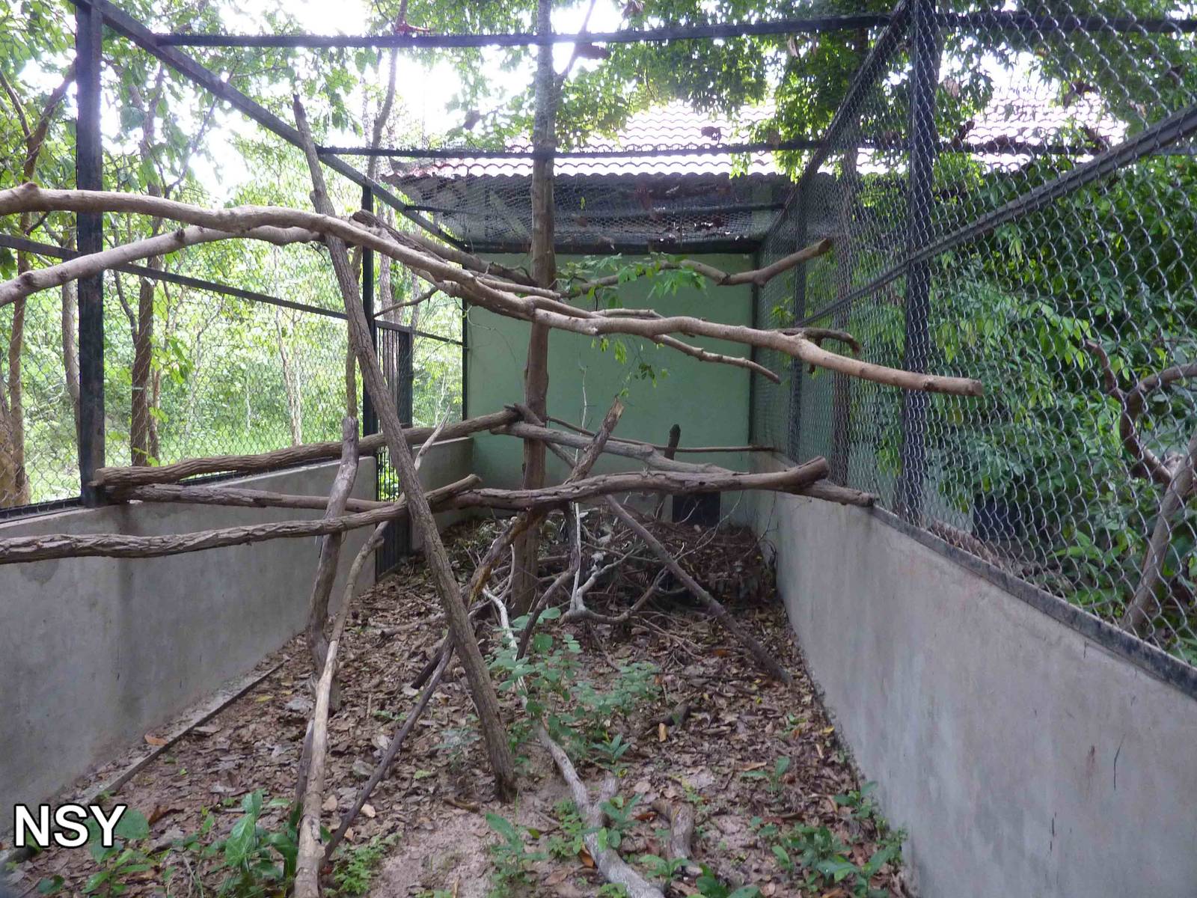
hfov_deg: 69.4
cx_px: 598
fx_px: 864
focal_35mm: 25
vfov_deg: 54.9
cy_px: 449
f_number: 3.3
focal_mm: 4.1
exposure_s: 1/30
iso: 250
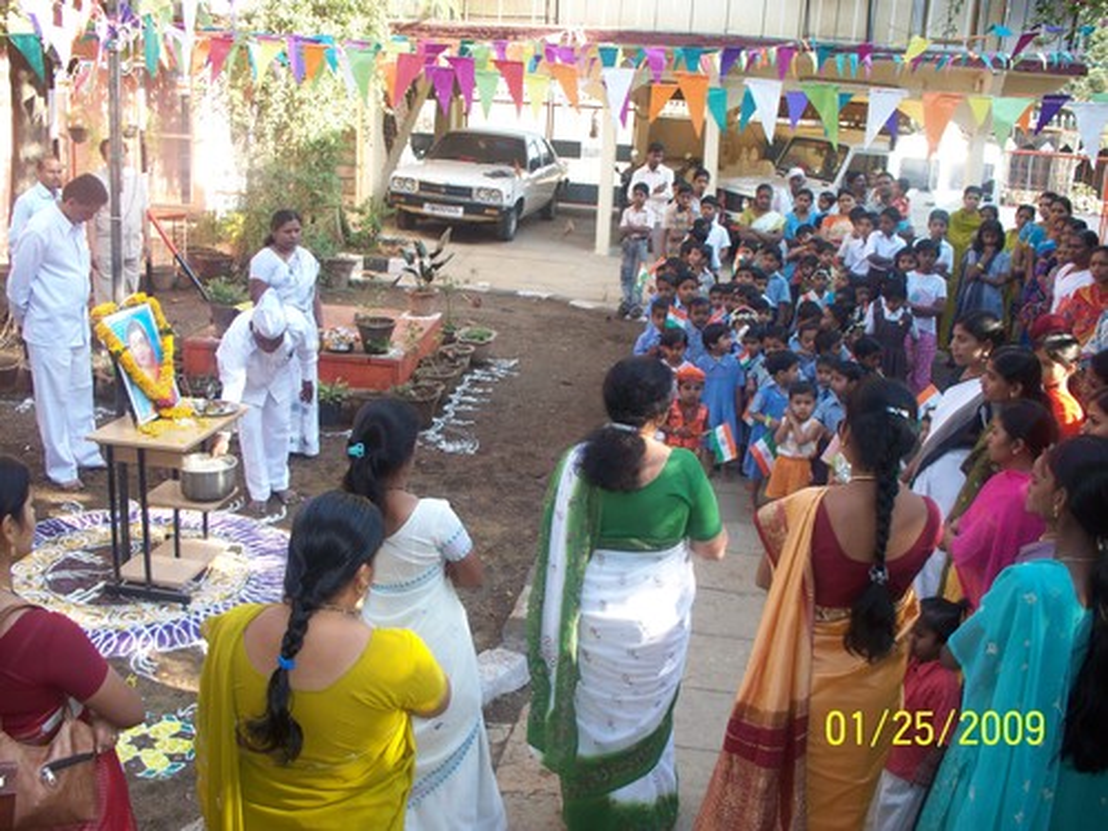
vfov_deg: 39.7
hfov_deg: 51.4
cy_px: 416
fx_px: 1152
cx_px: 554
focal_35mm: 36
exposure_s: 1/60
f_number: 2.8
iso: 64
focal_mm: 7.54
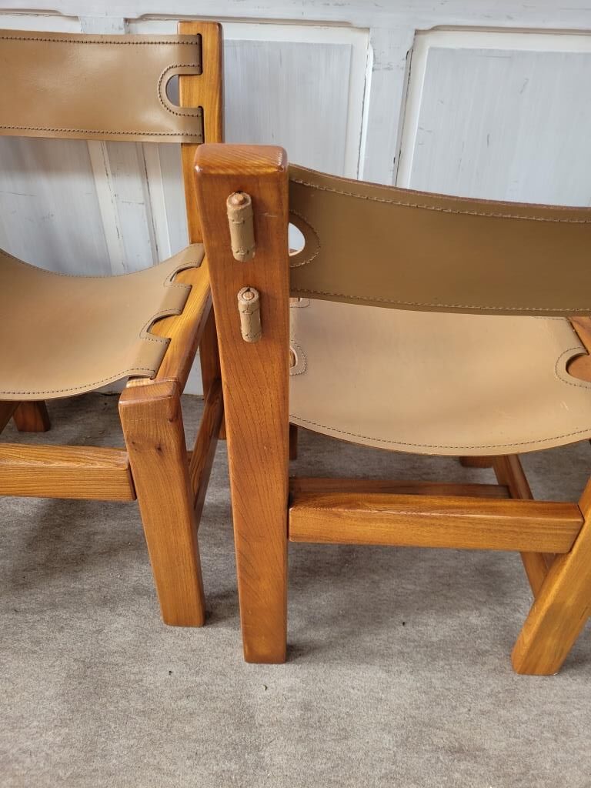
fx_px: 592
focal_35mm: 26
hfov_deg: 53.1
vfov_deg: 67.3
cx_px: 296
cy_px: 394
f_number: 1.8
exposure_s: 1/100
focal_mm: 5.4
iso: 100
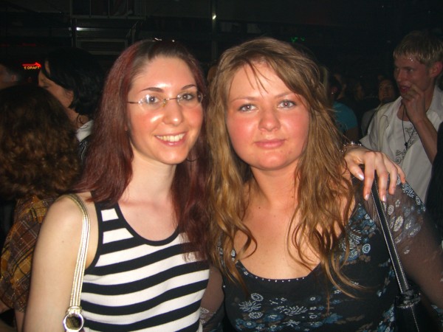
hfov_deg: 49.0
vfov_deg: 37.7
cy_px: 166
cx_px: 222
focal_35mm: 38
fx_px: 486
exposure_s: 1/60
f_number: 2.8
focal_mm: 7.9
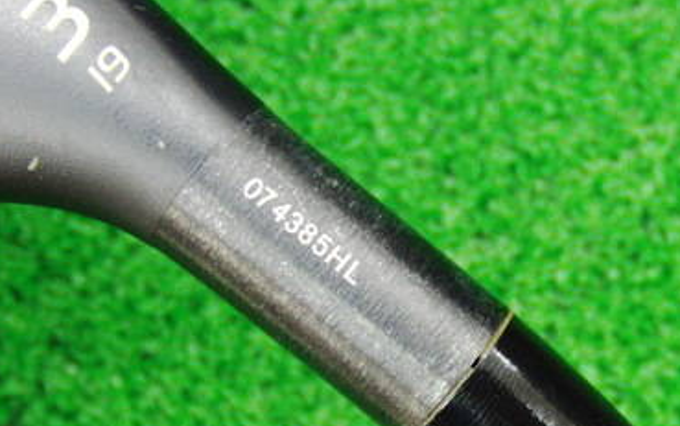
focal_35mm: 68
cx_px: 485
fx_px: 1261
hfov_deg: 29.8
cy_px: 380
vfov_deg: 18.8
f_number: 3.6
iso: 400
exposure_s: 1/15
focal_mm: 6.42
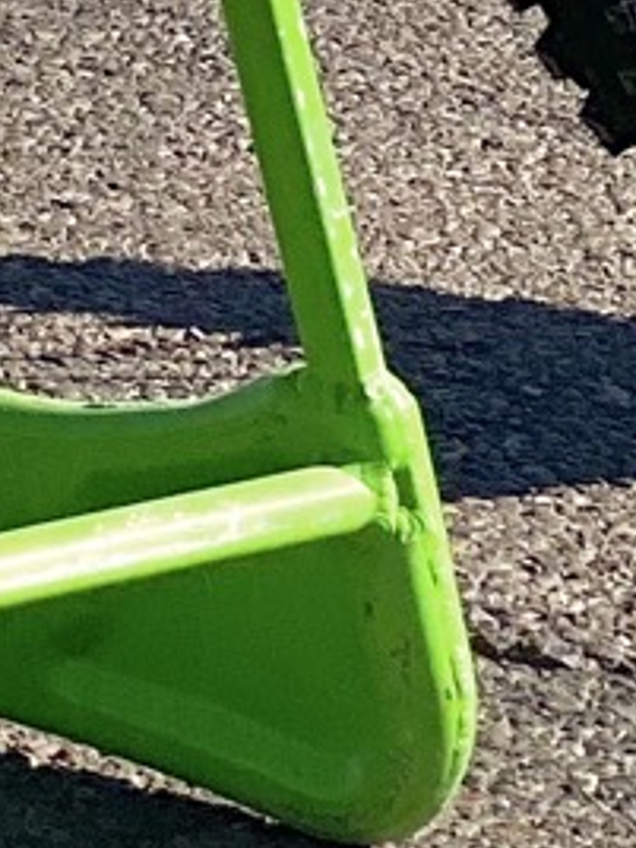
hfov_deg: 3.7
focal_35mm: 398
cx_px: -839
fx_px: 9750
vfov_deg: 4.8
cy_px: -1326
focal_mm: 6
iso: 20
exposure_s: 1/1916
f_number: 2
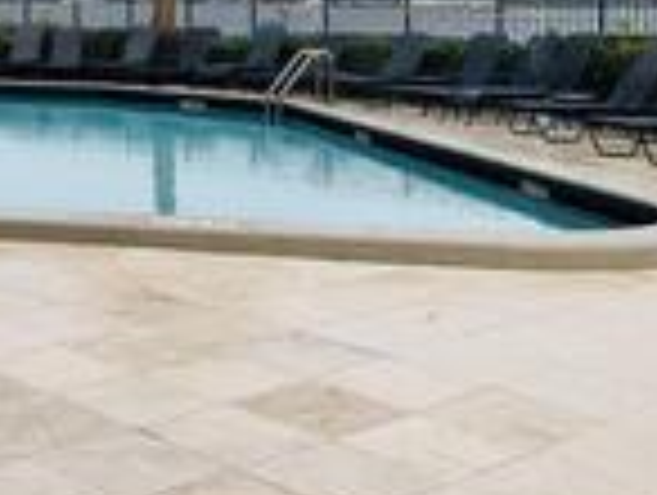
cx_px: -4
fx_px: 1350
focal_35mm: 71
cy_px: 9
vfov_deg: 20.2
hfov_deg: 25.9
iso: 25
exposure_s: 1/616
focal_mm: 4.25
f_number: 1.8
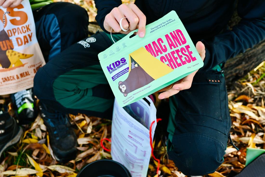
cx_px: 132
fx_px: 309
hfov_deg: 46.4
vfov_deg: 31.9
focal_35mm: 42
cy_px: 88
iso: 220
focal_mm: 28
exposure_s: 1/250
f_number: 4
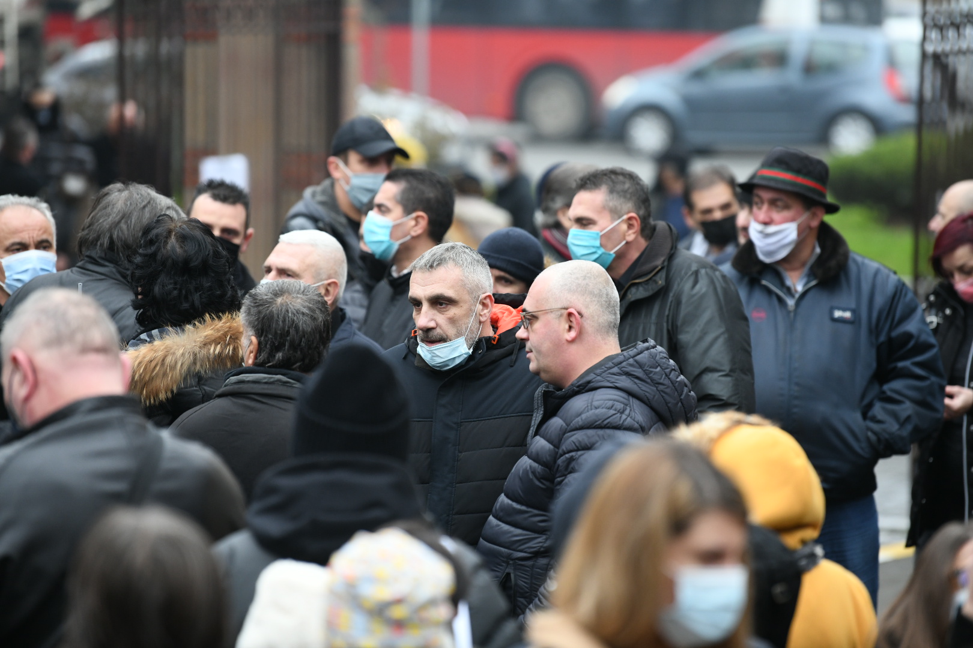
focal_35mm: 200
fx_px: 5405
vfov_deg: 6.9
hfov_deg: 10.3
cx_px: 486
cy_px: 324
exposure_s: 1/500
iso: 1250
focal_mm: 200
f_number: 3.5
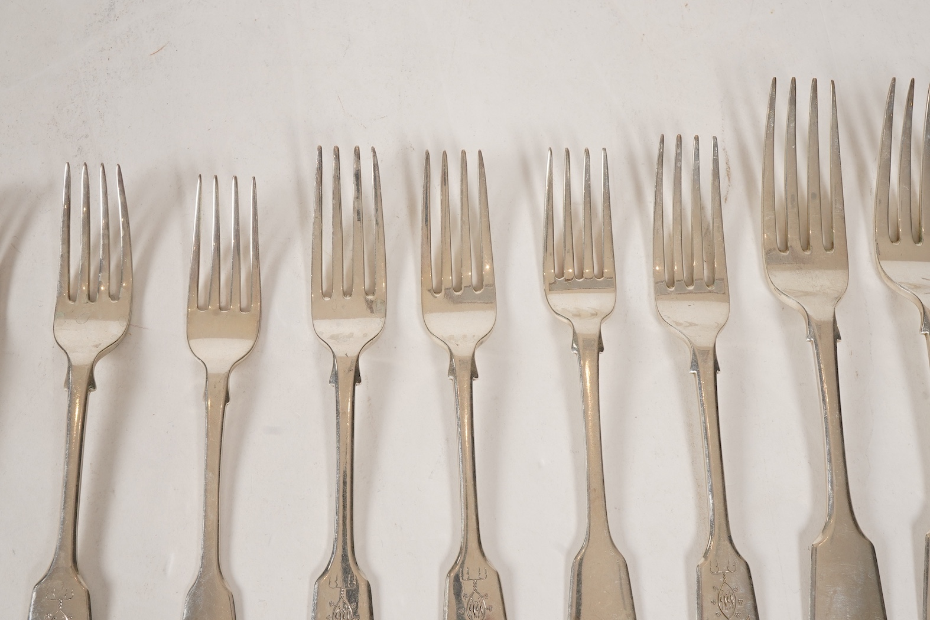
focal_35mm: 45
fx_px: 1163
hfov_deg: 43.6
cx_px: 465
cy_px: 310
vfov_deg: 29.9
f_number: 22
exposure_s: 1/125
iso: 400
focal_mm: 30
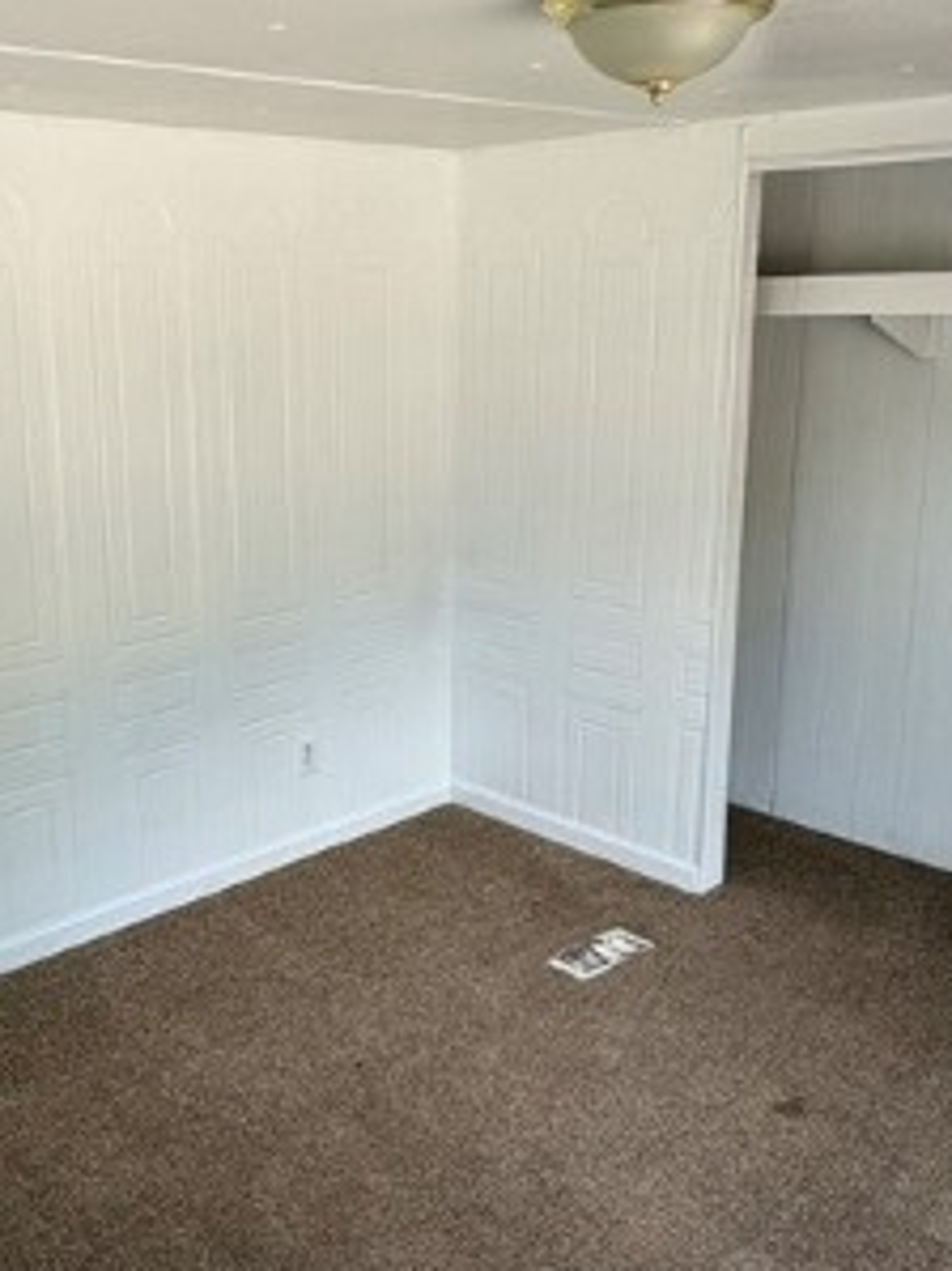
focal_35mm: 36
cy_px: 608
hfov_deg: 39.3
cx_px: 336
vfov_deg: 51.4
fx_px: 1321
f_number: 2.2
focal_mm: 2.22
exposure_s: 1/99
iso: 50
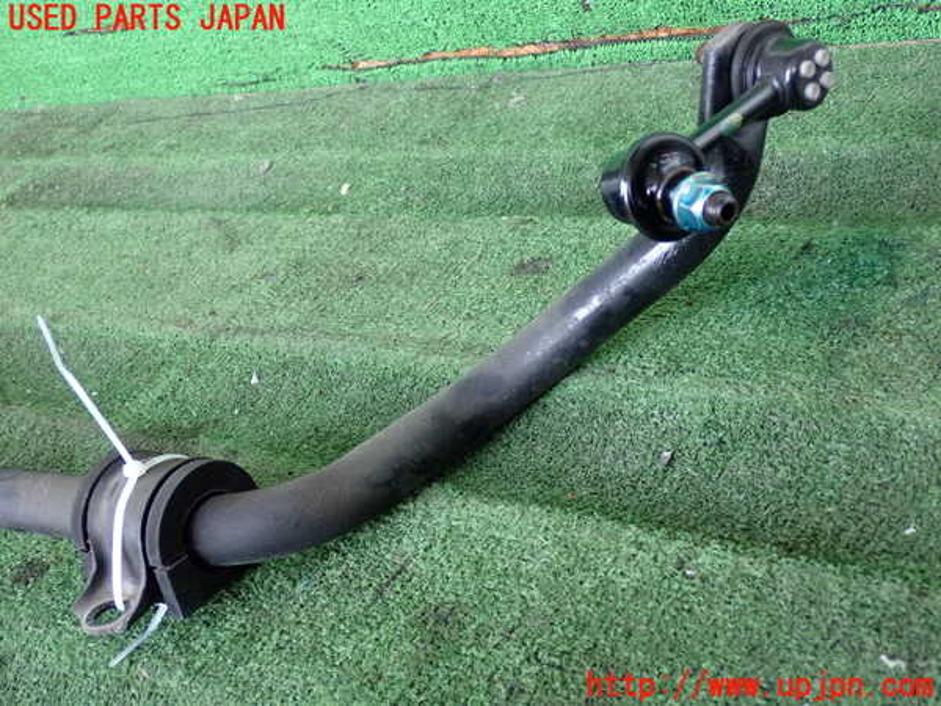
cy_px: 353
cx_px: 470
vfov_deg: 32.9
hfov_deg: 42.9
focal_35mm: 44
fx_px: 1196
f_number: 2.9
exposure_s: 1/125
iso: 640
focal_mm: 7.84
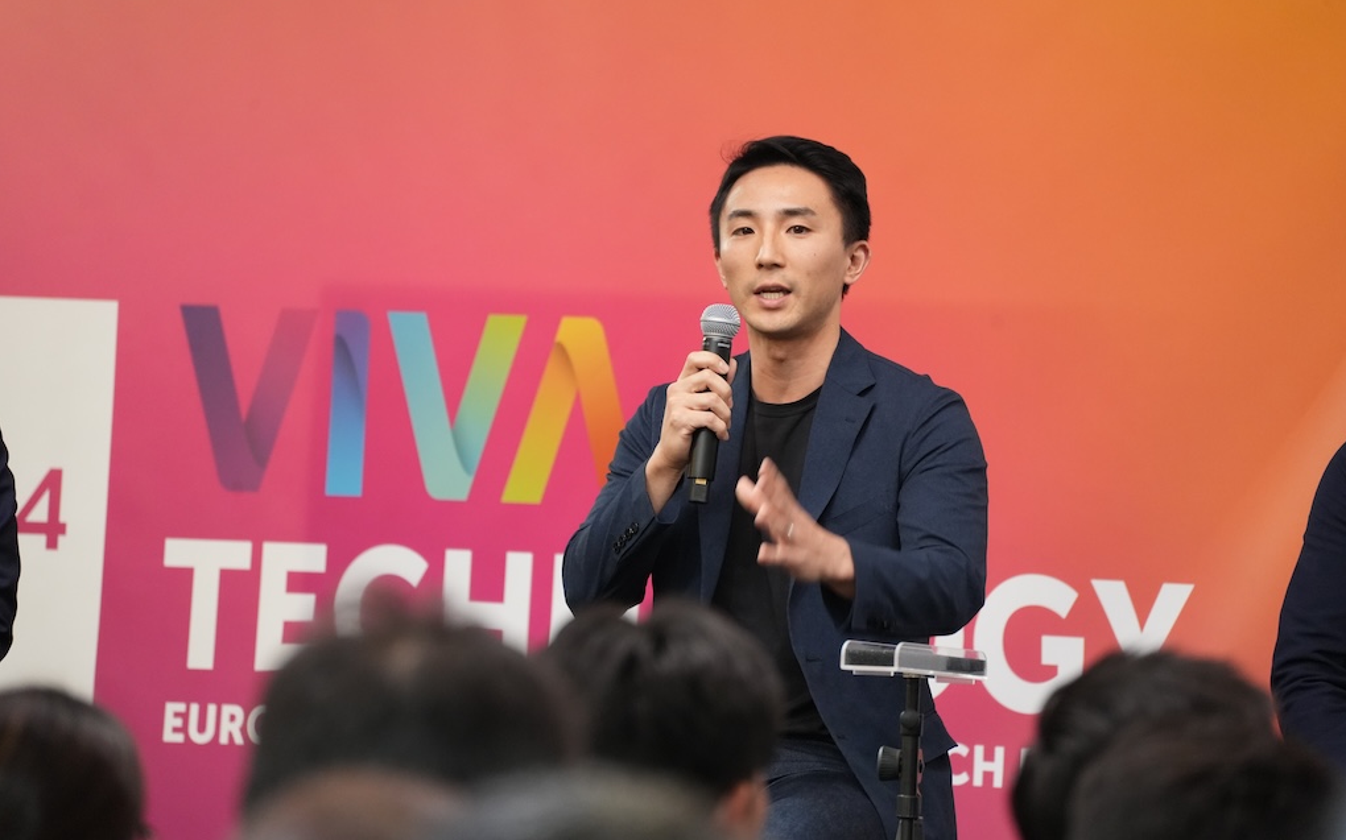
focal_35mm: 307
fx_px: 11259
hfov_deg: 6.8
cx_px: 674
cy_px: 394
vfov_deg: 4.3
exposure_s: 1/100
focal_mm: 300
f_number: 6.3
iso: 4000
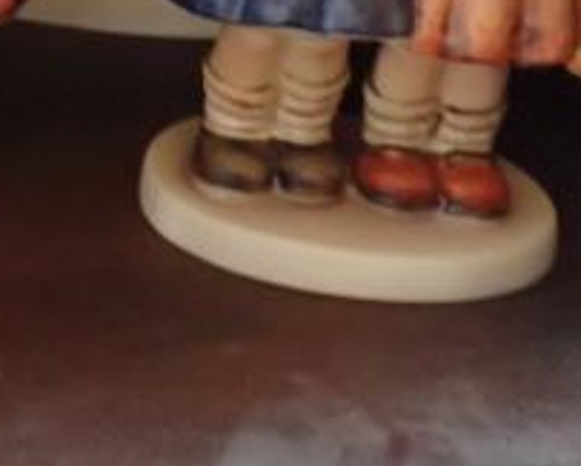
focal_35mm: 96
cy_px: -126
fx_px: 1653
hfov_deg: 17.3
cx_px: -371
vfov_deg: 15.4
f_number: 2.3
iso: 1250
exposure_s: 1/30
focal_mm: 5.4
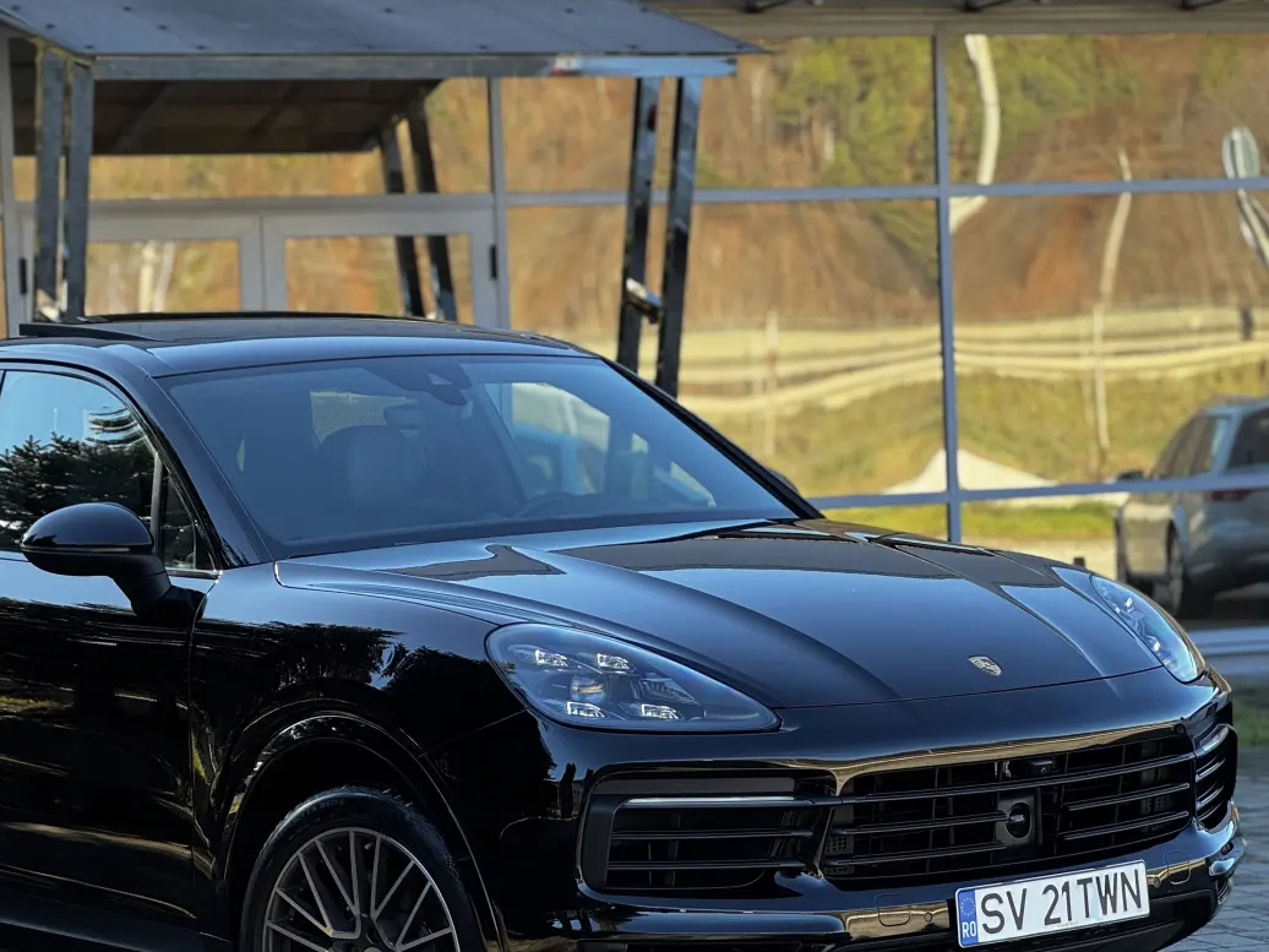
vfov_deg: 13.8
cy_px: 648
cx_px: 480
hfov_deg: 18.3
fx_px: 3923
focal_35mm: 107
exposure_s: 1/99
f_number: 2.8
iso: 32
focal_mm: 9
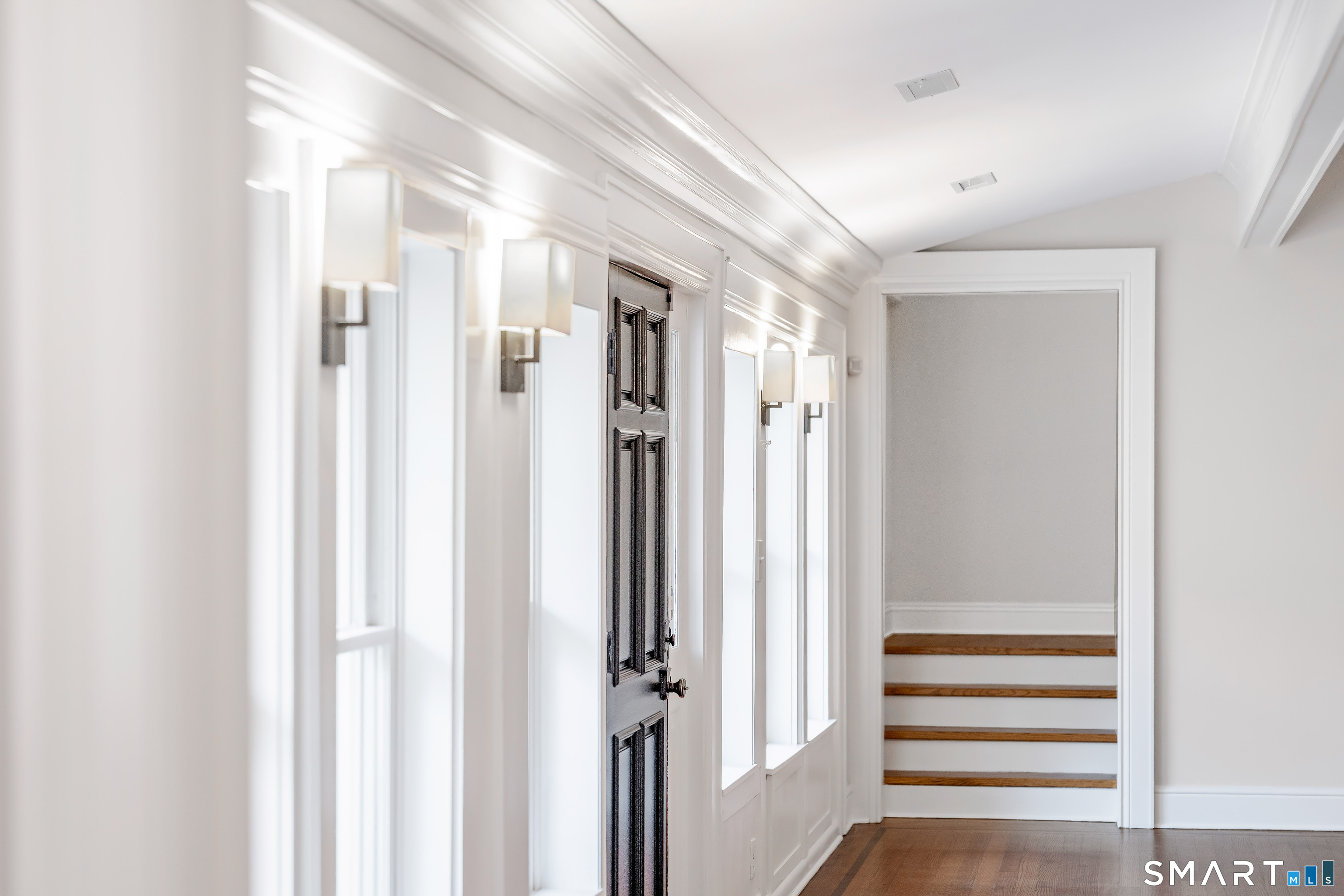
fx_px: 2613
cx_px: 672
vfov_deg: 19.5
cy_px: 448
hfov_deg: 28.8
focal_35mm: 70
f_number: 2.8
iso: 250
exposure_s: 1/100
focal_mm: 70
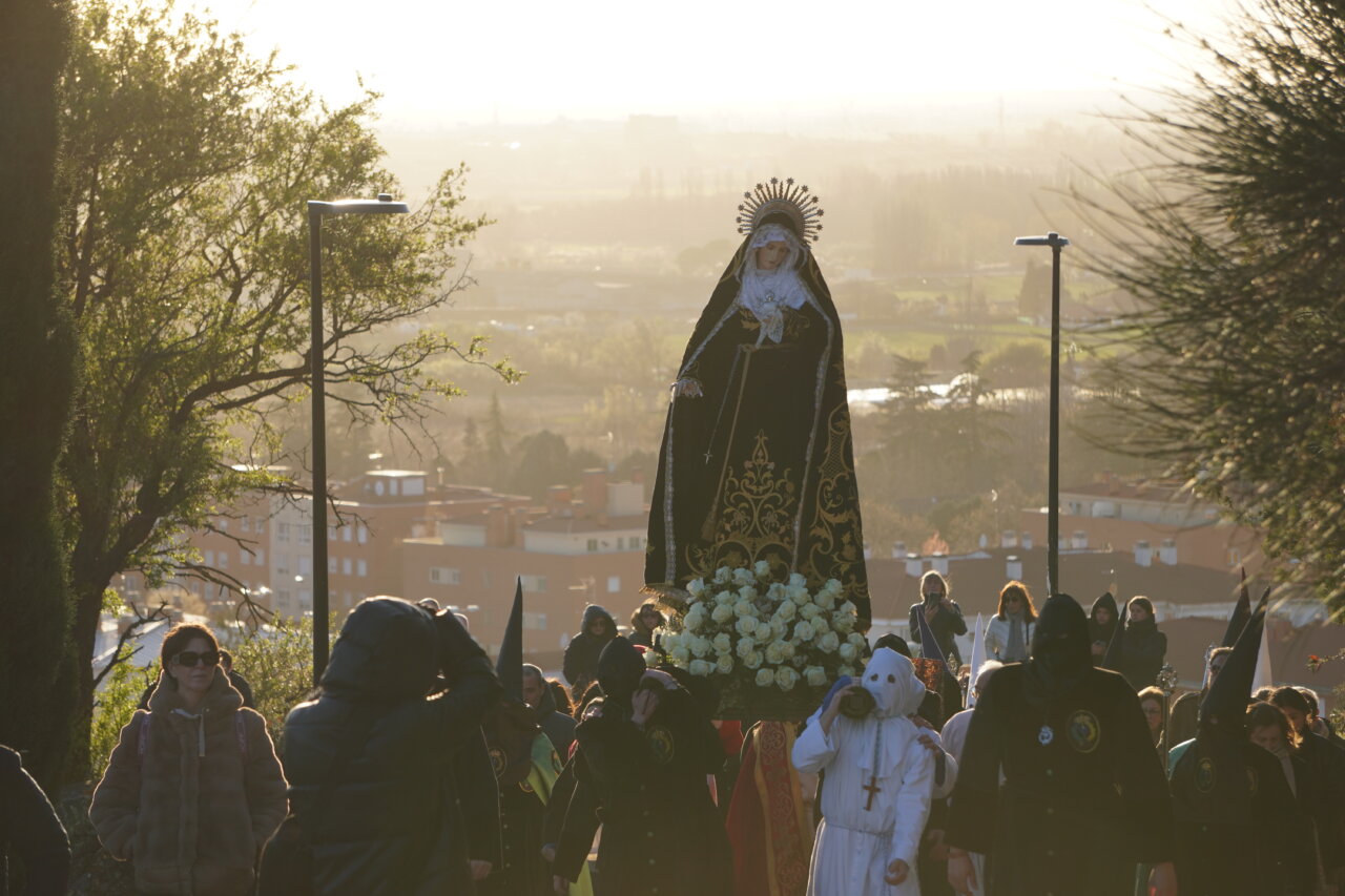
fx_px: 6331
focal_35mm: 170
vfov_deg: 8.1
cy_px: 448
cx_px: 672
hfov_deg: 12.1
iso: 100
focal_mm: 113
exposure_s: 1/200
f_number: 5.6
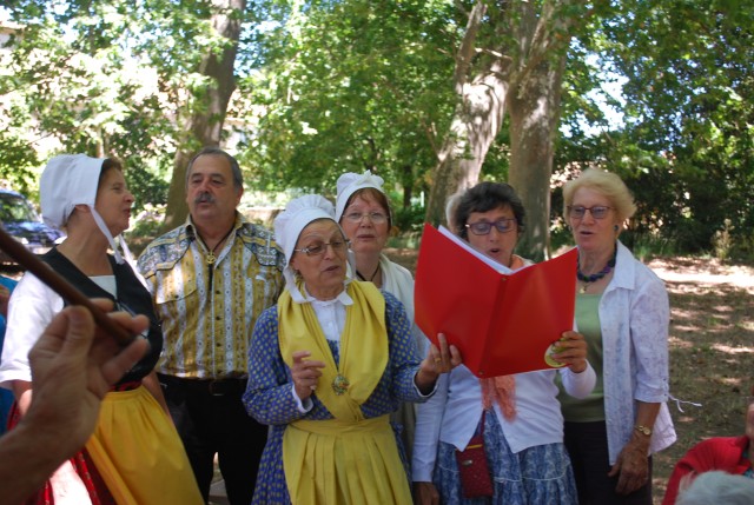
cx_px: 377
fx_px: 1007
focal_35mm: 48
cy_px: 252
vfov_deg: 28.2
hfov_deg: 41.1
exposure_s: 1/50
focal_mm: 32
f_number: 4.8
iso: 200
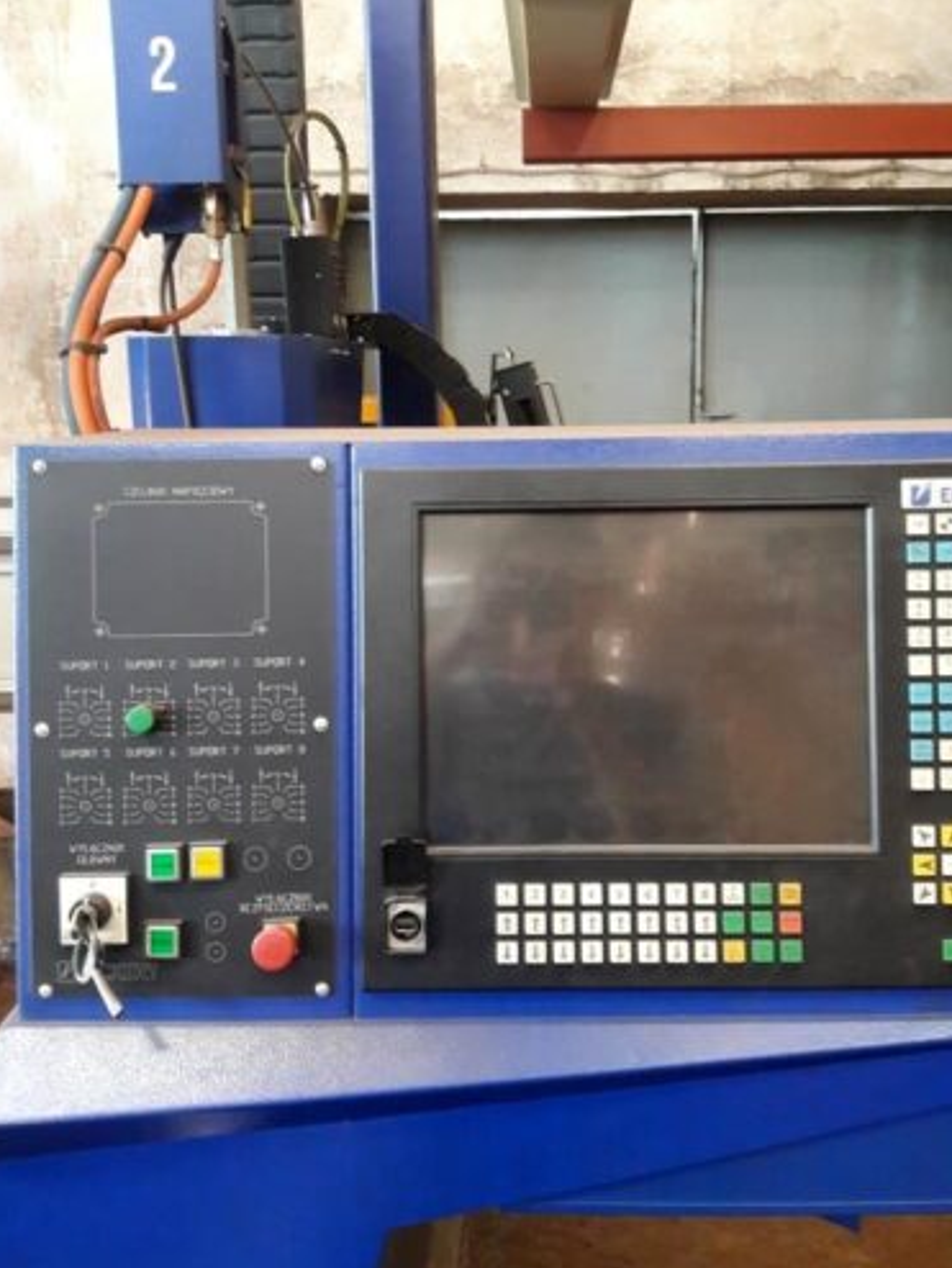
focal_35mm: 34
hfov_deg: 41.8
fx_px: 1246
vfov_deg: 53.8
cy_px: 560
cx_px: 523
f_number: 1.9
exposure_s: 1/17
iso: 250
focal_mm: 3.7
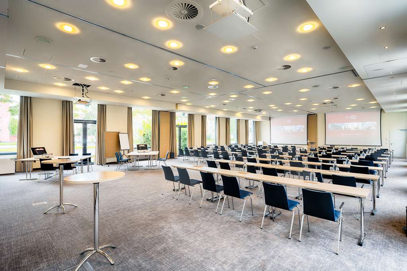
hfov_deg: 91.6
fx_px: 198
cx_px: 204
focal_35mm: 18
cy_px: 136
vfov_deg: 68.9
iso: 100
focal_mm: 17.5
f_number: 8
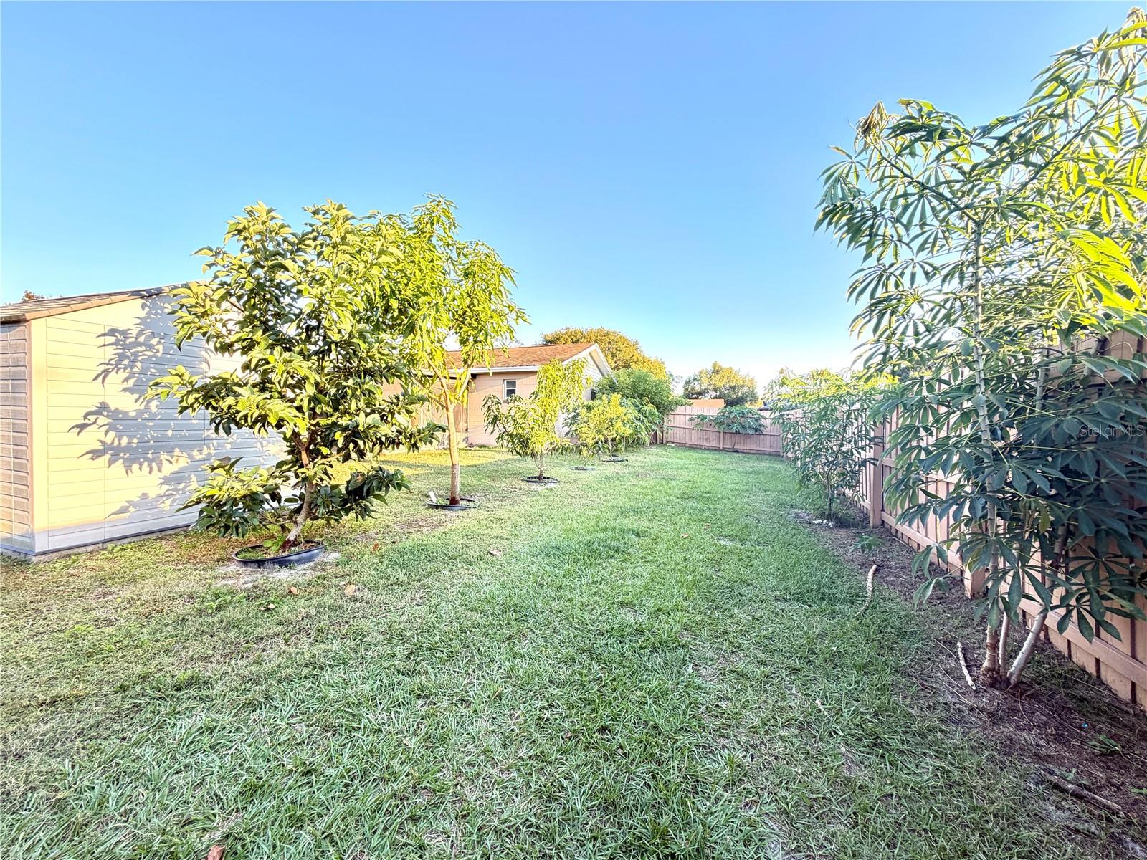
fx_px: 464
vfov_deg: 85.7
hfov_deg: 102.1
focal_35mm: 14
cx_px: 574
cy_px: 430
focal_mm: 2.22
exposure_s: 1/121
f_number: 2.2
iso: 80
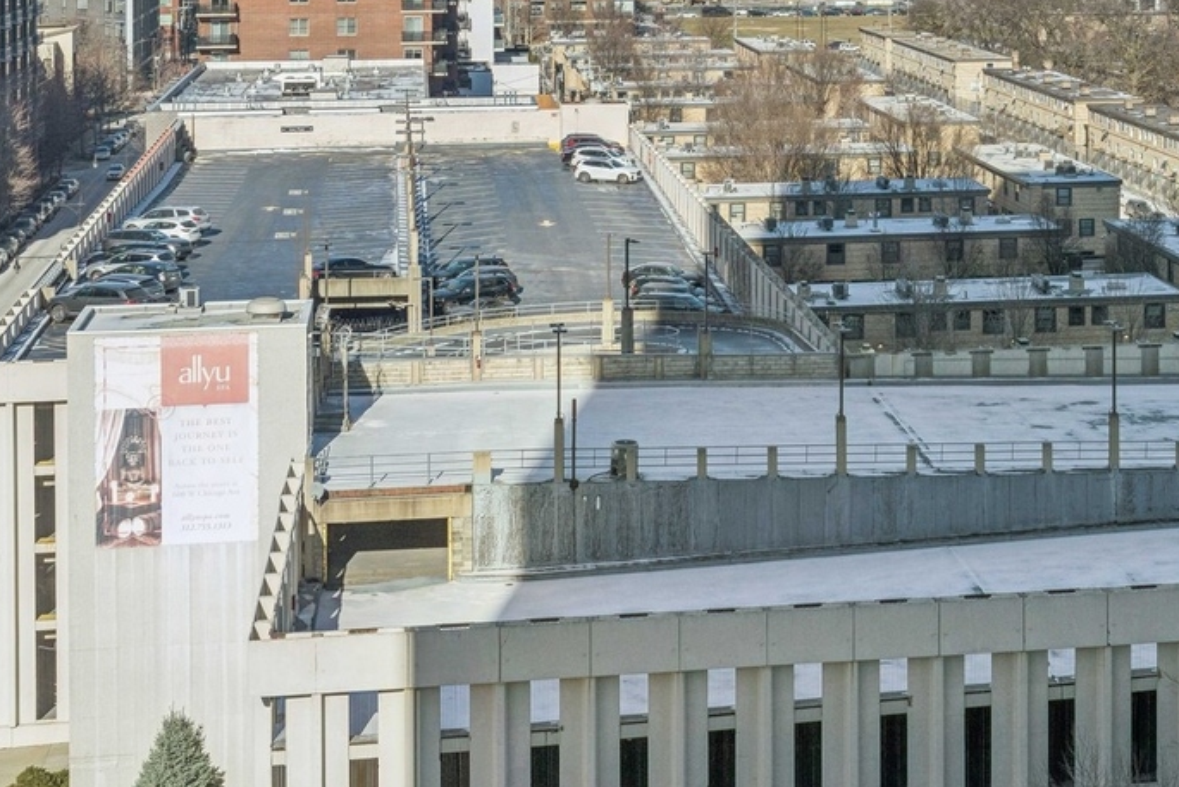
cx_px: 945
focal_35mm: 78
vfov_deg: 16.9
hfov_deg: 25.5
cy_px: -95
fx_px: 2555
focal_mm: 33
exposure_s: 1/800
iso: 320
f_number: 7.1
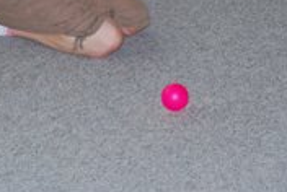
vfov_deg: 8.3
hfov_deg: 12.4
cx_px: 240
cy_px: -50
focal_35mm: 164
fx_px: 1310
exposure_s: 1/60
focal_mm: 40
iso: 320
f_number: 5
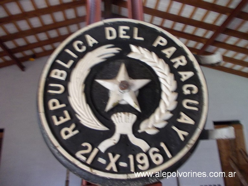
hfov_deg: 63.5
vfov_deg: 49.7
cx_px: 124
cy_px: 93
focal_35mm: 28
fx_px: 201
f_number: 2.7
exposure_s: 1/3
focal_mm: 4
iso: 200
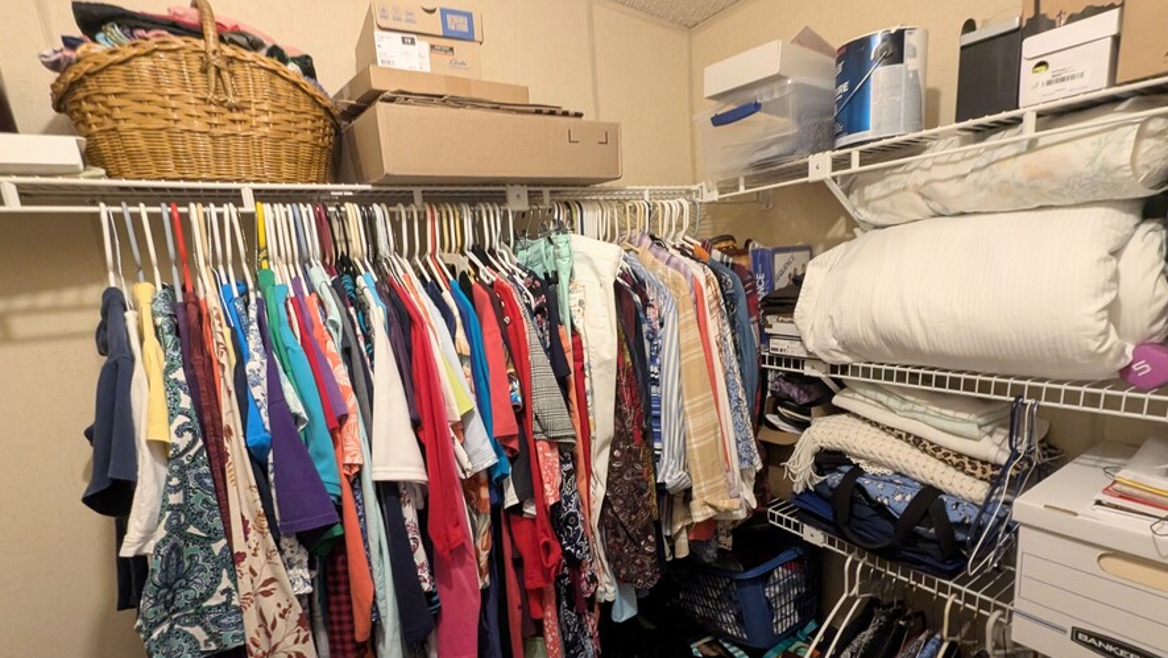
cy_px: 382
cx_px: 591
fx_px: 496
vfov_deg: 66.7
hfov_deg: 99.3
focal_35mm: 16
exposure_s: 1/30
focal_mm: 1.95
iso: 417
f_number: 2.2
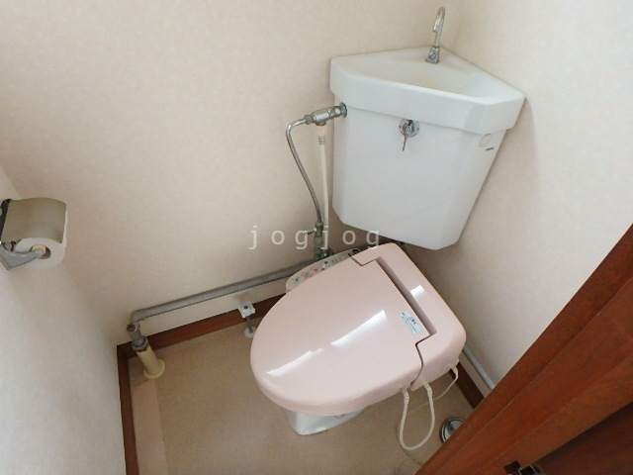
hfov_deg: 79.0
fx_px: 384
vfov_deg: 63.4
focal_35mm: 21
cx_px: 316
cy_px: 238
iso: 800
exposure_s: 1/30
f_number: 3.5
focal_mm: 3.7
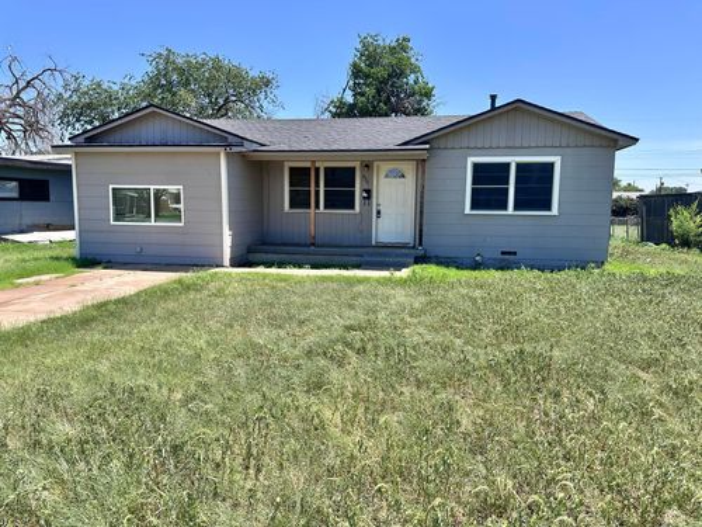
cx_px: 351
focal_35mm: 24
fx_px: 487
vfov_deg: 56.8
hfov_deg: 71.6
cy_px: 264
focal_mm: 6.86
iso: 80
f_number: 1.78
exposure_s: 1/2252
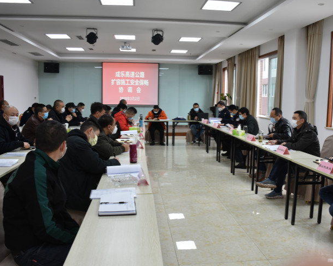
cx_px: 174
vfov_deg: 47.1
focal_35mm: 31
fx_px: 305
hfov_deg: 57.2
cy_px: 133
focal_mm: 18
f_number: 5.6
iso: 800
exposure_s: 1/125
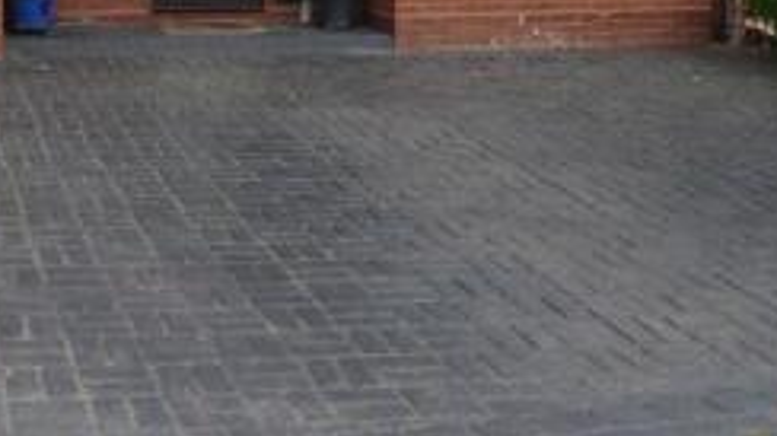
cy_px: -135
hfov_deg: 31.3
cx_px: 119
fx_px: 1339
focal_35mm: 65
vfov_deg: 17.4
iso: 100
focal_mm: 4.3
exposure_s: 1/640
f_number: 3.3
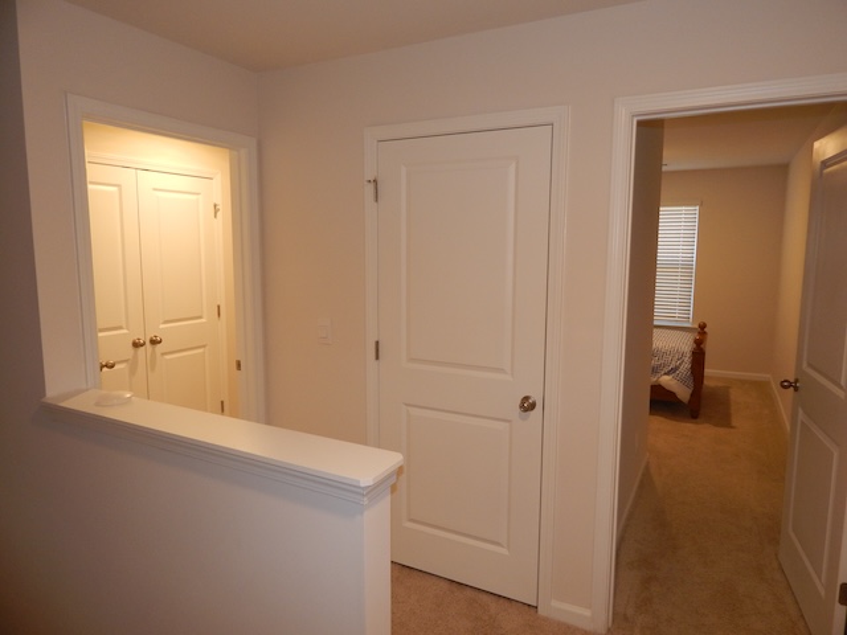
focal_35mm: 22
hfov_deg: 76.4
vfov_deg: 61.1
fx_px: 538
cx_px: 424
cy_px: 318
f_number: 3
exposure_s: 1/30
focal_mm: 4
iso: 200
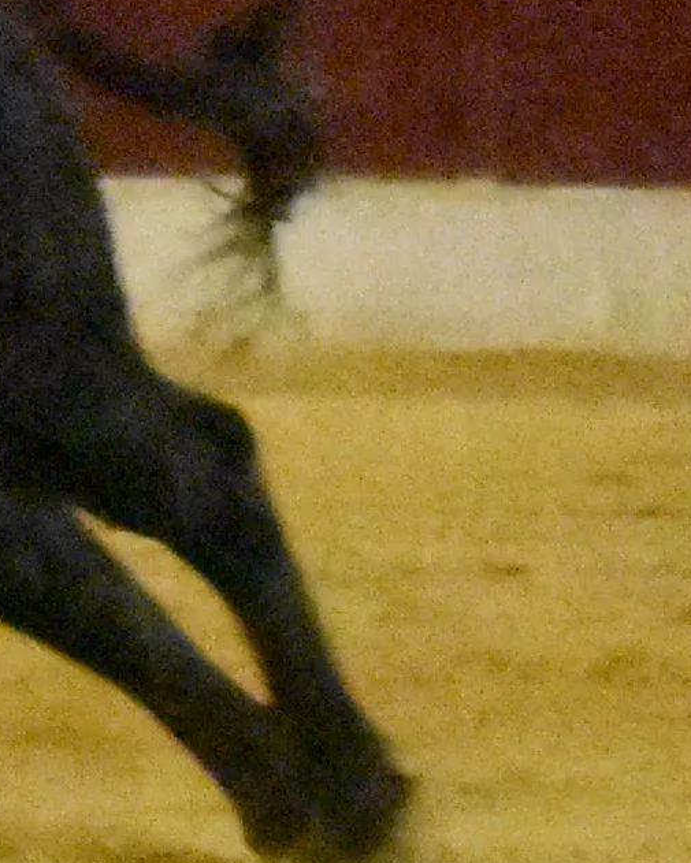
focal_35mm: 1137
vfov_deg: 1.7
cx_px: -2348
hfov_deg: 1.4
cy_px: -369
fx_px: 29071
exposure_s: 1/500
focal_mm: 85
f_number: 5.6
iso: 25600
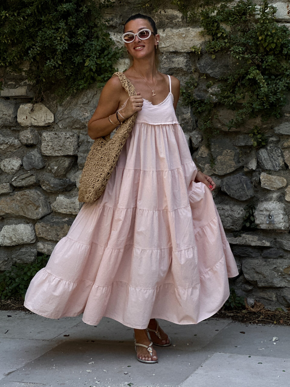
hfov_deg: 19.1
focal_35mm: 77
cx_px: 145
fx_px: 860
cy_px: 194
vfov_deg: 25.3
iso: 50
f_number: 2.8
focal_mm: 9
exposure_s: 1/121
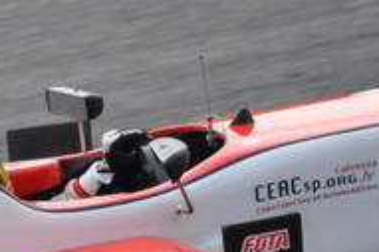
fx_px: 19806
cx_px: -44
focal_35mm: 1883
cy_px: 163
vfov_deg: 0.7
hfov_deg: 1.1
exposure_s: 1/640
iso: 320
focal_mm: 300
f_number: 6.3
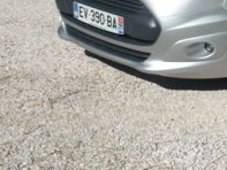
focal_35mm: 78
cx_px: 259
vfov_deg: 18.2
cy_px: -21
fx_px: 512
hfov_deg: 23.3
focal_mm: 5.7
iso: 80
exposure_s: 1/250
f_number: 9
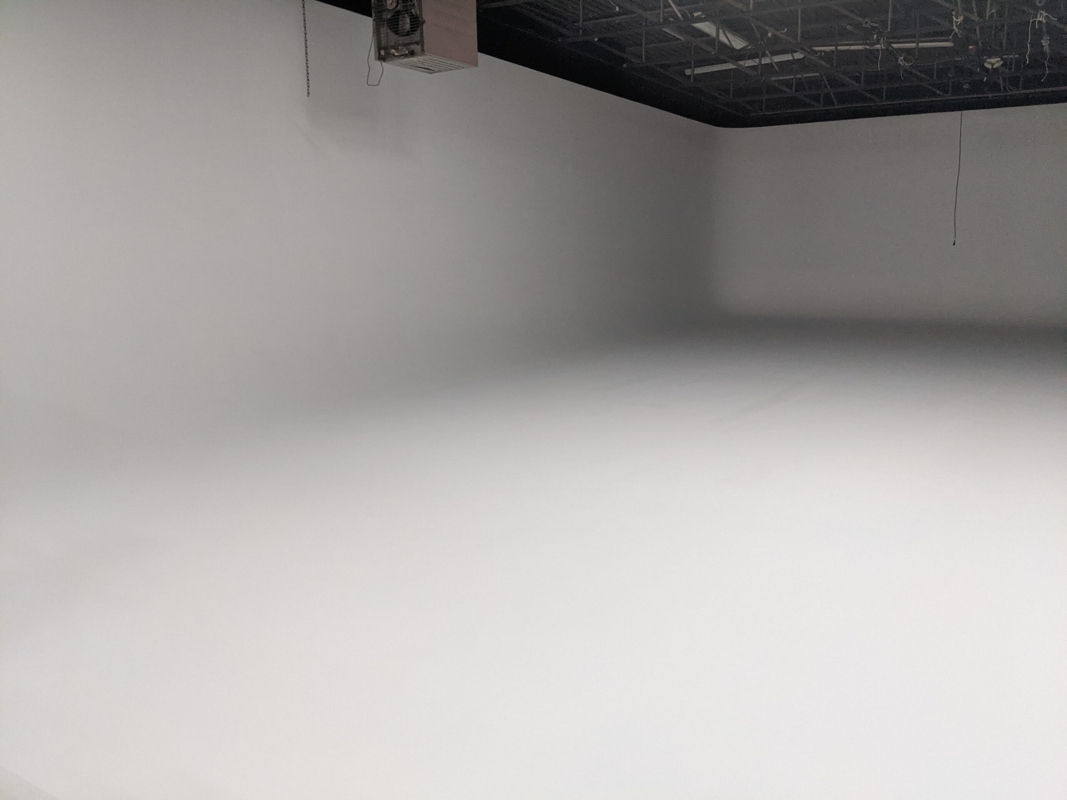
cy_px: 400
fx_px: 832
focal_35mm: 27
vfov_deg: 51.4
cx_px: 534
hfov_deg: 65.3
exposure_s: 1/120
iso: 397
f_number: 1.8
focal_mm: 4.44
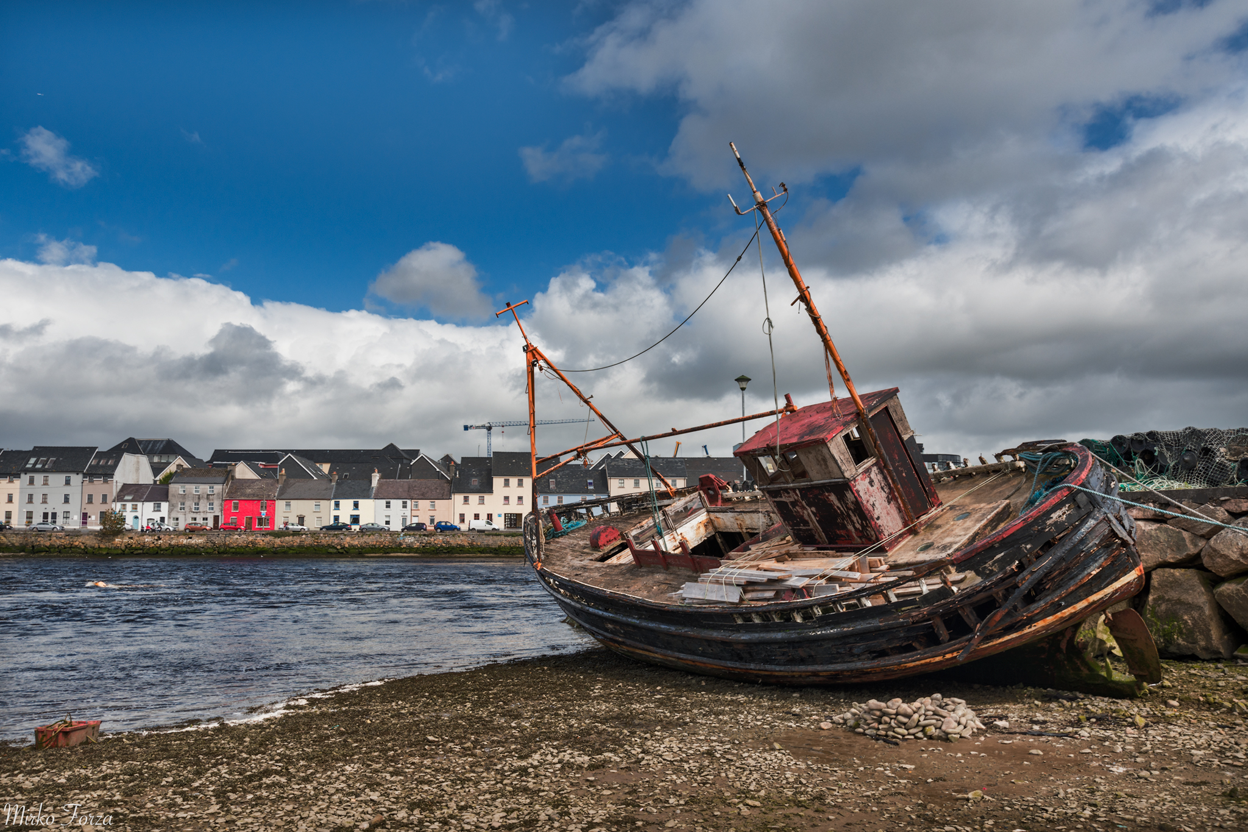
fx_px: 1040
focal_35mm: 30
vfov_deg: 43.6
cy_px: 416
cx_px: 624
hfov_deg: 61.9
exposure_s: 1/500
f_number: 5.6
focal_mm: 20
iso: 100
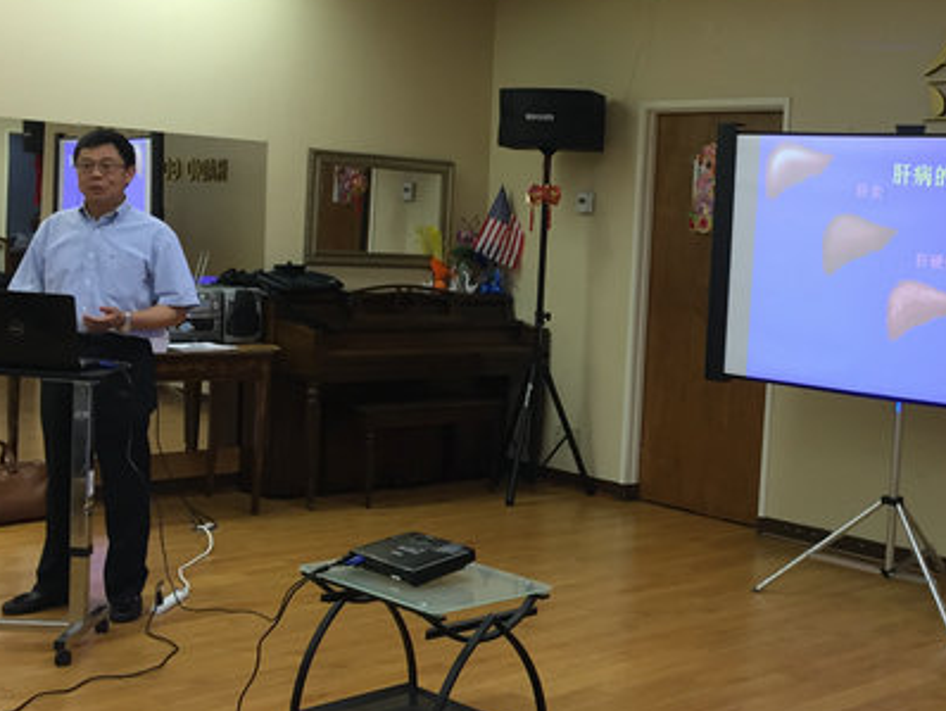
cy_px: 341
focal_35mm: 51
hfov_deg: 36.5
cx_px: 723
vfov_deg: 28.6
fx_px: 1395
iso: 32
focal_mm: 4.15
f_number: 2.2
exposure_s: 1/30
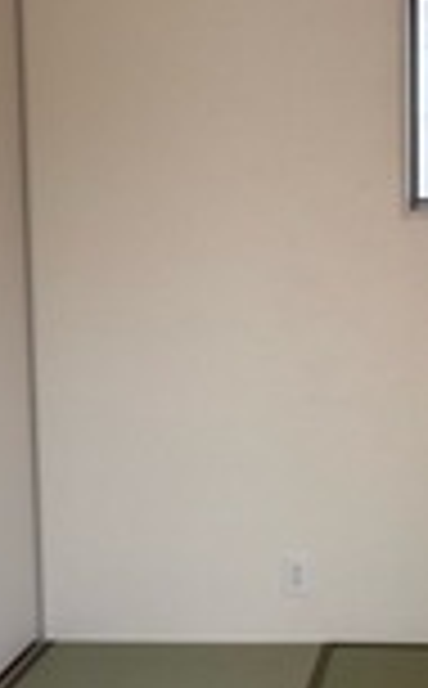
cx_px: 491
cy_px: 301
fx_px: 1219
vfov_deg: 31.5
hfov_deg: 19.0
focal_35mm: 65
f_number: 1.6
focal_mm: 5.96
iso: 50
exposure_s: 1/376
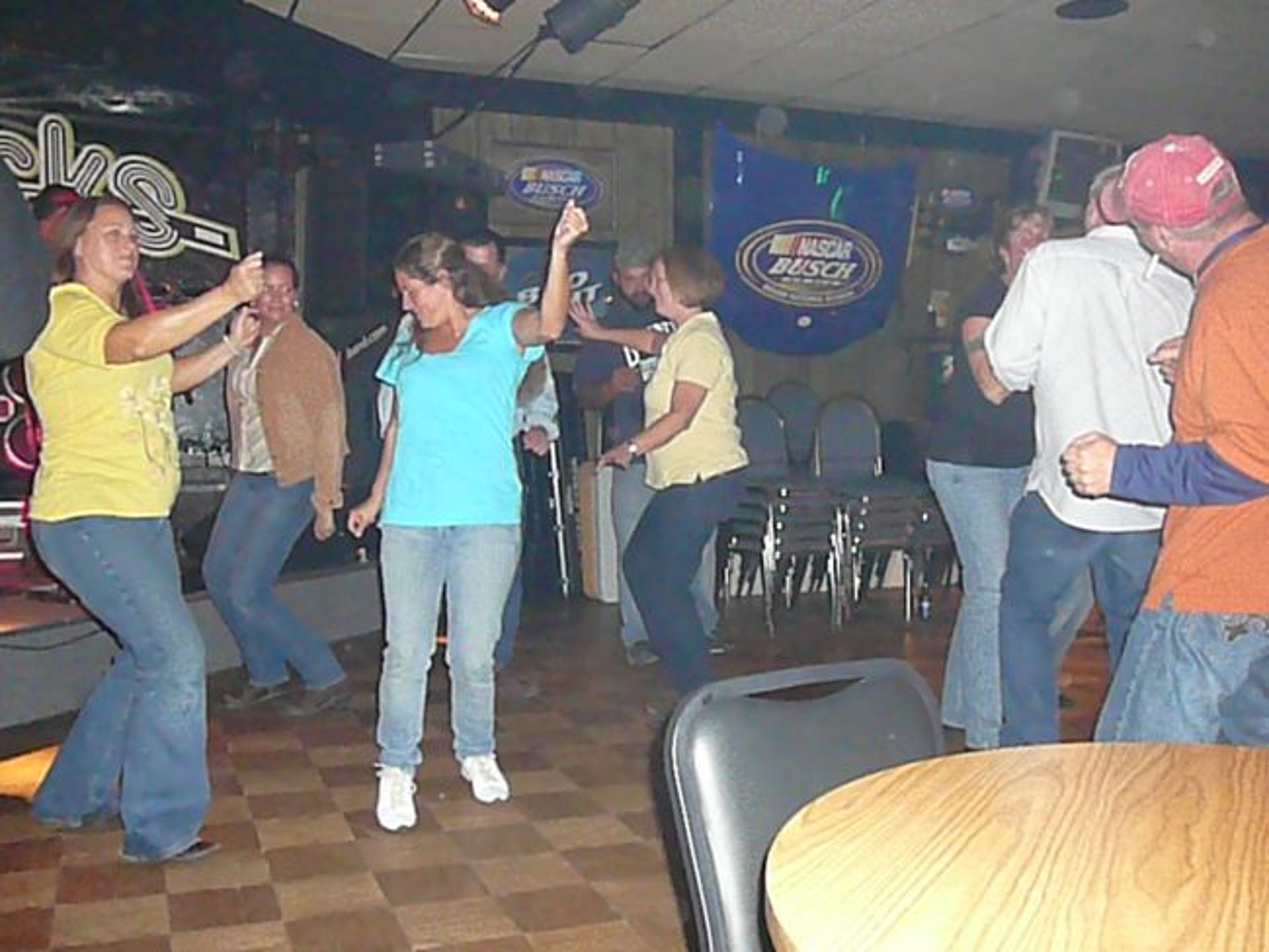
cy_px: 476
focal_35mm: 35
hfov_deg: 52.6
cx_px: 634
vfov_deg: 40.7
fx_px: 1284
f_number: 2.8
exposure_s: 1/30
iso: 1250
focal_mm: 5.2
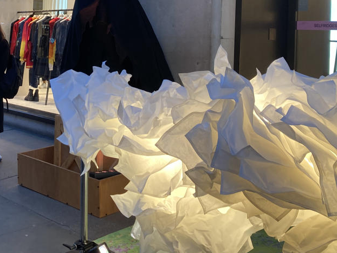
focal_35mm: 54
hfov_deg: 34.6
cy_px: 31
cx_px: 73
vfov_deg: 26.3
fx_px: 526
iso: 64
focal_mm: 3.99
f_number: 1.8
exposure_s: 1/50
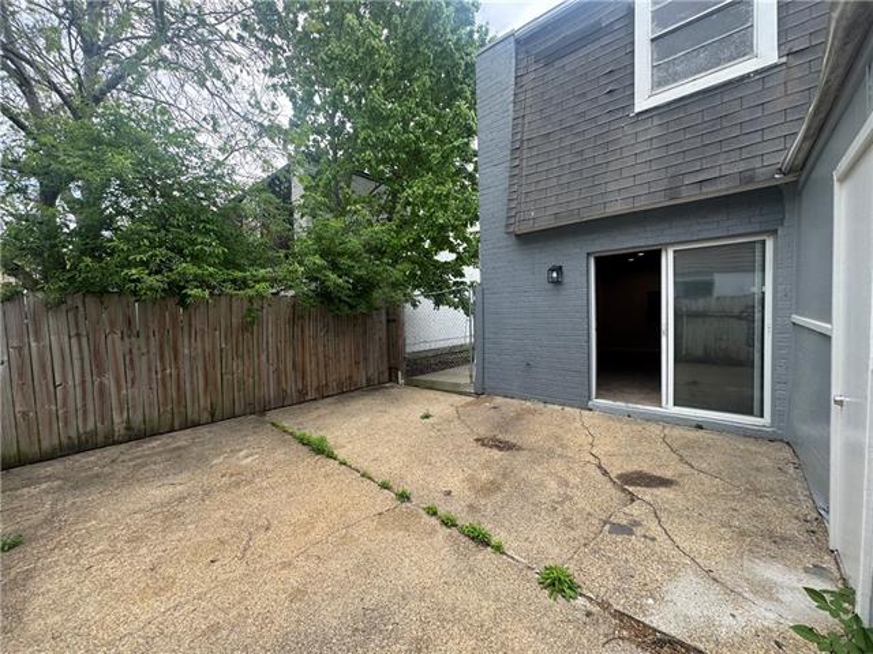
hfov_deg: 102.1
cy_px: 327
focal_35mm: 14
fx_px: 353
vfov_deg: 85.7
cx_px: 436
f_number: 2.2
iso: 40
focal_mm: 2.22
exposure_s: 1/423
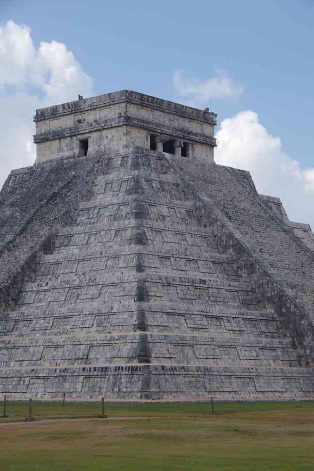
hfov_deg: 15.7
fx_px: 1138
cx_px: 157
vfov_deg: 23.4
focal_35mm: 87
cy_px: 236
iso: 200
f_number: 10
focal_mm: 57.5
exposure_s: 1/100
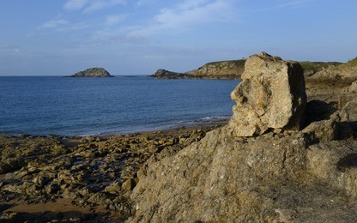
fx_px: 350
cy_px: 115
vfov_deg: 35.3
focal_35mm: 36
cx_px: 179
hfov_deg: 54.0
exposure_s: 1/200
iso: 200
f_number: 11
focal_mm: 35
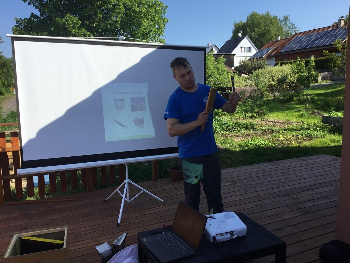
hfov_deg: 58.3
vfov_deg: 45.5
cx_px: 175
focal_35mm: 31
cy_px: 132
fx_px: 313
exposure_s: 1/1031
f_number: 2.4
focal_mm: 3.3
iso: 25
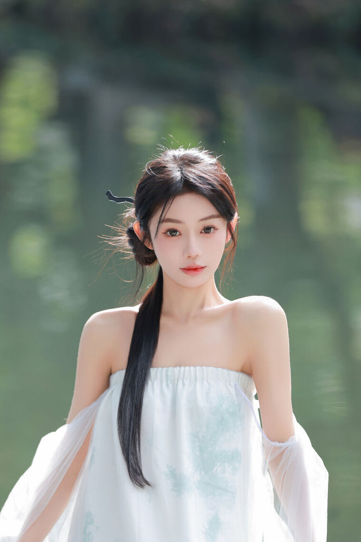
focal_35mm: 234
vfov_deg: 8.8
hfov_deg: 5.9
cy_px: 306
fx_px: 3522
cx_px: 113
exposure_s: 1/500
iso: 500
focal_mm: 170
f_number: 2.8
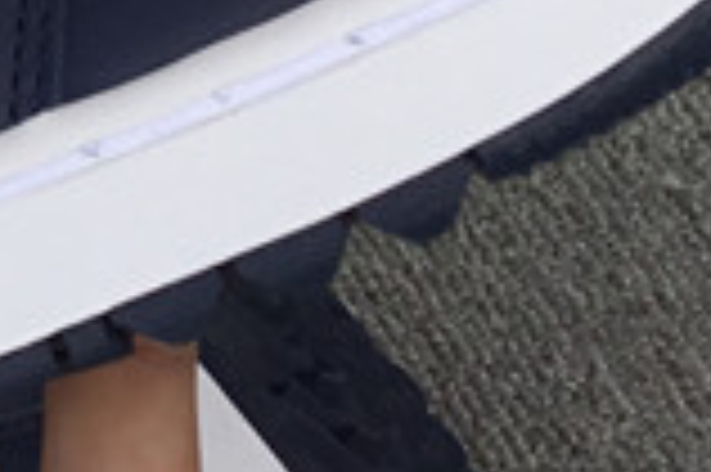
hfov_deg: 10.6
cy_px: -263
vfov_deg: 7.3
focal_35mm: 184
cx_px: -468
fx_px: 3630
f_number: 2.4
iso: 25
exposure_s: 1/375
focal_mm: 3.3
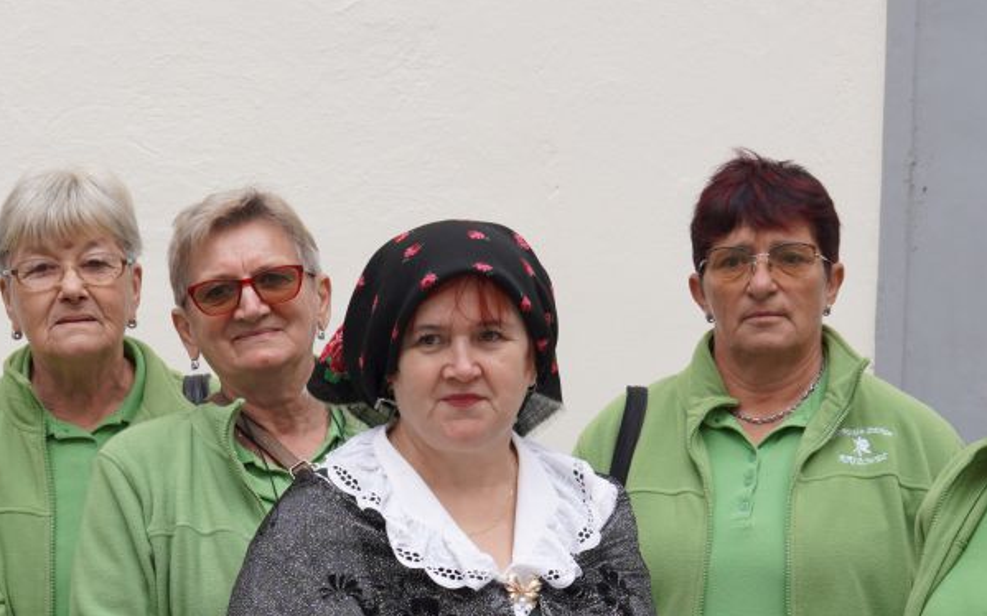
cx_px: 319
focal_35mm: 98
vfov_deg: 13.1
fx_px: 2629
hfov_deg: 21.2
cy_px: 698
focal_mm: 25.8
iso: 100
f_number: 4
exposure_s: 1/160
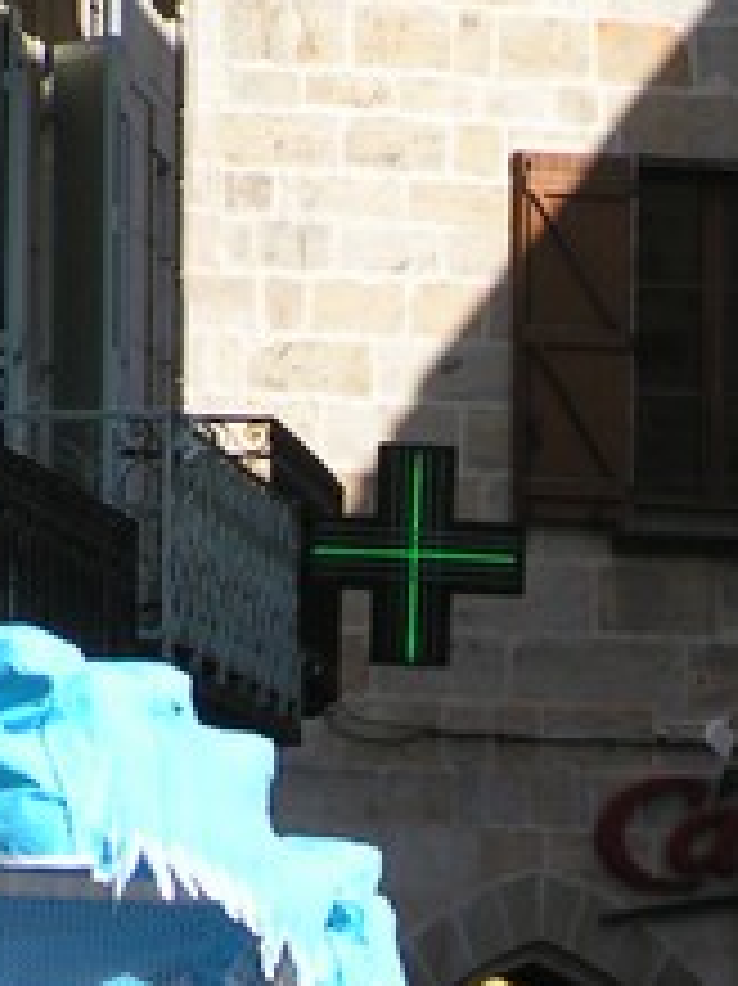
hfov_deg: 2.8
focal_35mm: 526
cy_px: 1200
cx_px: 752
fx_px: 14967
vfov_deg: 3.8
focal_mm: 28.8
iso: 50
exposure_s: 1/320
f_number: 5
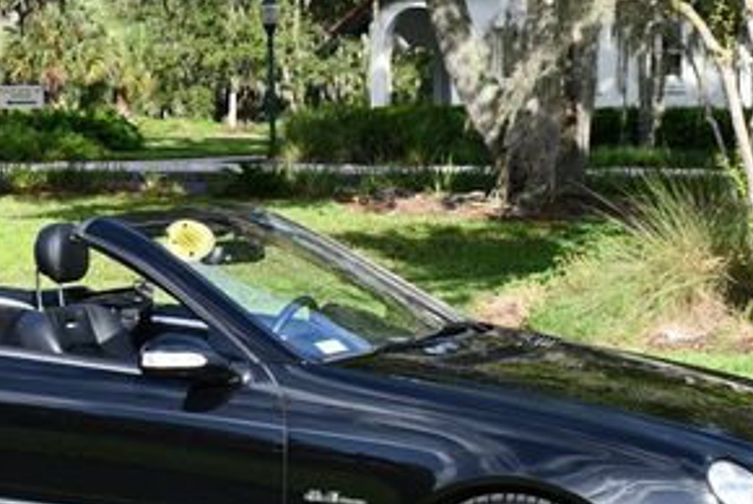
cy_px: 260
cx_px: 166
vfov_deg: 11.5
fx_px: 2492
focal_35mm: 119
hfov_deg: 17.1
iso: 160
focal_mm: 27
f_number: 8
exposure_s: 1/250
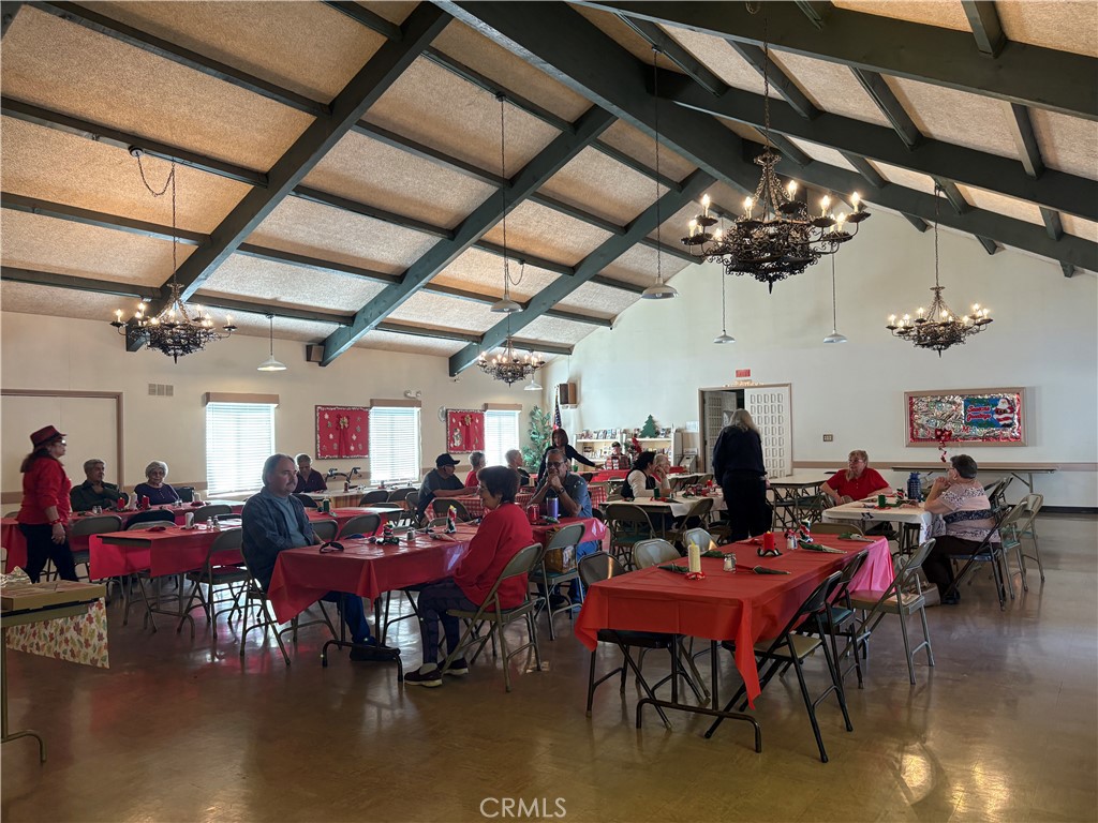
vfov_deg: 53.1
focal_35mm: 26
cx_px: 549
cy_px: 412
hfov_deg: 67.3
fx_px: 825
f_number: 1.6
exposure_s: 1/60
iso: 125
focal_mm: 5.96
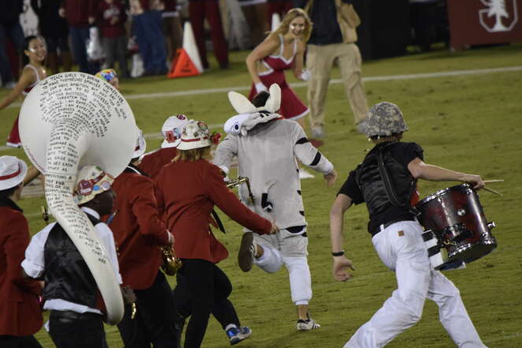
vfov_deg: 2.6
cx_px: 252
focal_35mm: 523
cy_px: 181
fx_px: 7585
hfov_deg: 3.9
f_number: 5.6
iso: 2200
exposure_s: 1/500
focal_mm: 300
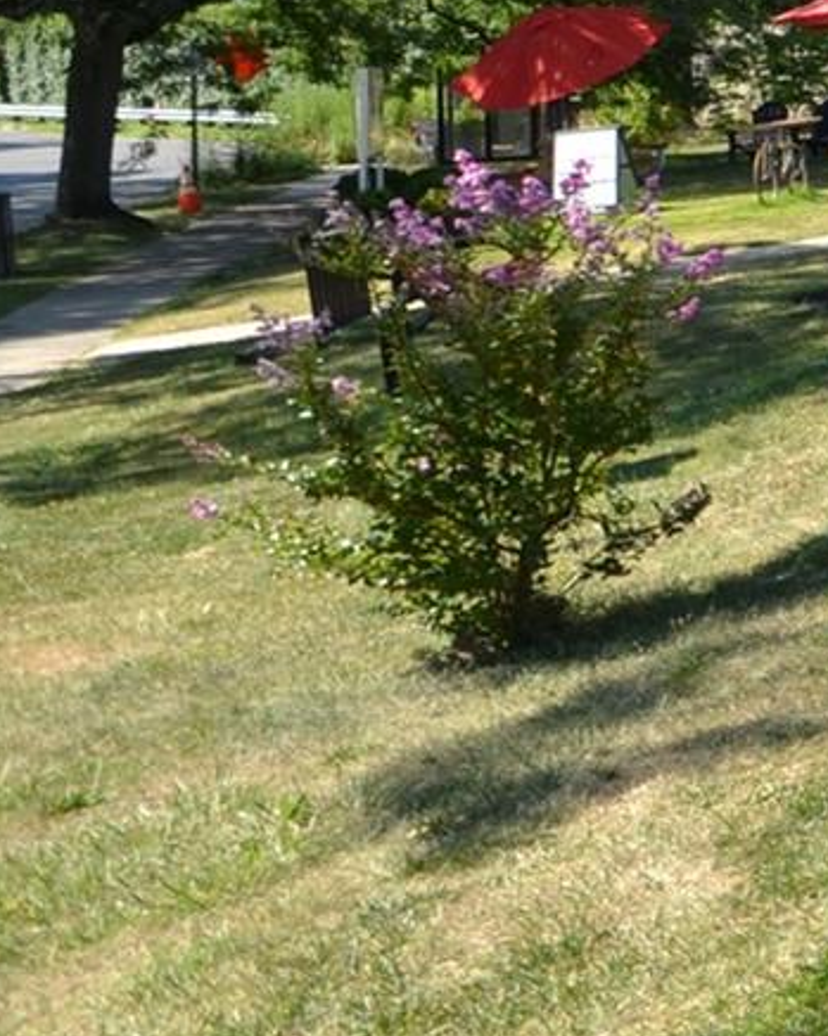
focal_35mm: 66
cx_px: 2266
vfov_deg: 27.4
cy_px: 51
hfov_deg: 12.8
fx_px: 2024
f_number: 6.3
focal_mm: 10
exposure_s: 1/160
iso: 100
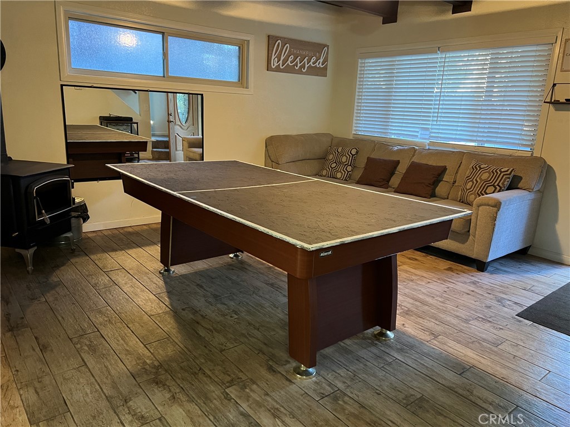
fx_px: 428
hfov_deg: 67.3
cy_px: 214
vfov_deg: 53.1
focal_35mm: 26
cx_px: 285
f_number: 1.5
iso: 500
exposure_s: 1/40
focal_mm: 5.7
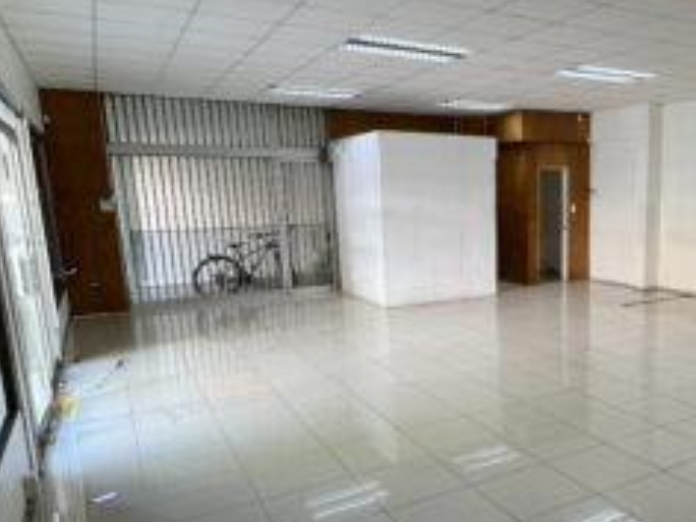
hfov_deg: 70.7
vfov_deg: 60.4
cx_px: 531
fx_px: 442
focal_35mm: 22
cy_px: 321
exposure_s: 1/50
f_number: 1.8
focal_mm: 1.57
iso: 125
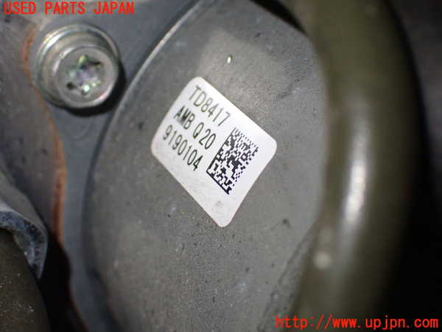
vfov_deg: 19.1
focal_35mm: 77
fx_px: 983
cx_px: 221
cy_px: 166
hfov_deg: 25.3
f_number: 4.1
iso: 800
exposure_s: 1/100
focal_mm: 13.65
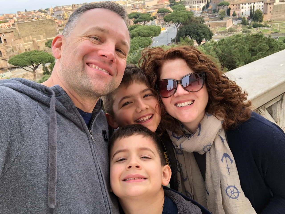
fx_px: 264
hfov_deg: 56.8
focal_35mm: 32
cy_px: 107
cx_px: 142
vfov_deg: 44.2
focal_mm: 2.87
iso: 20
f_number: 2.2
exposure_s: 1/152
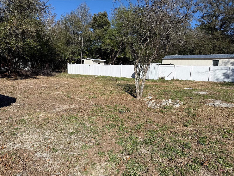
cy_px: 88
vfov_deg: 56.8
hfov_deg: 71.6
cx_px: 117
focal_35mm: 24
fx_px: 162
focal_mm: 6.76
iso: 80
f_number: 1.78
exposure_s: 1/6173
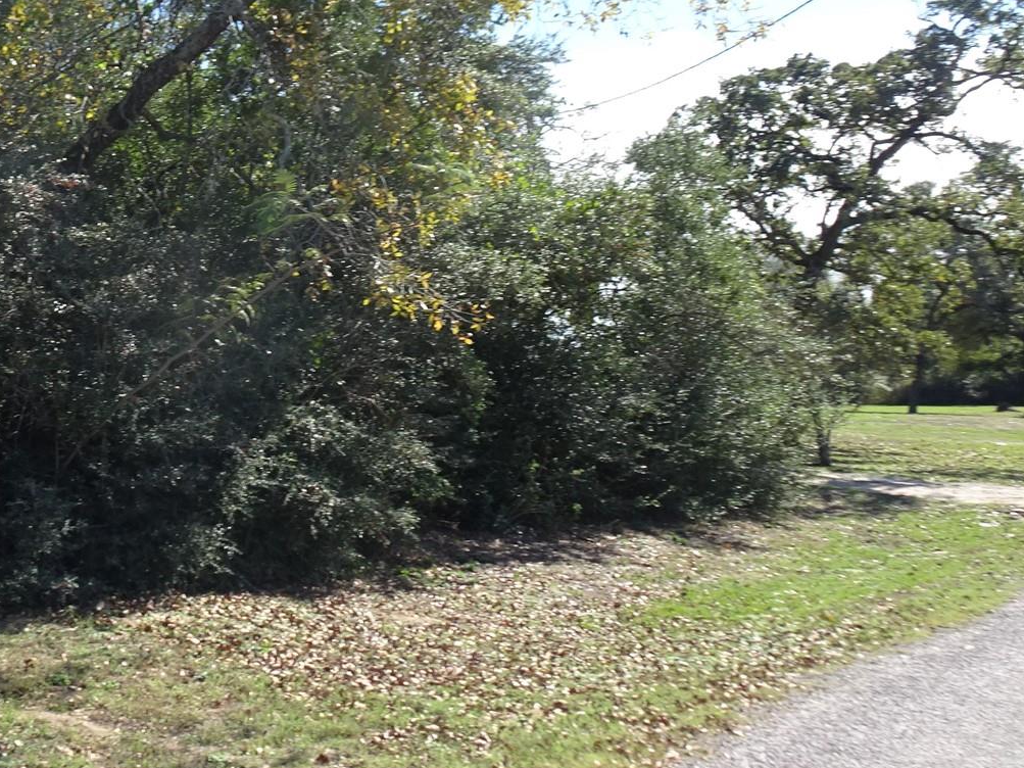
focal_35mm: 49
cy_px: 293
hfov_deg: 37.3
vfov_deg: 29.6
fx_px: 1449
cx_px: 176
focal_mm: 4.1
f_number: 3.5
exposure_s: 1/400
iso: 80
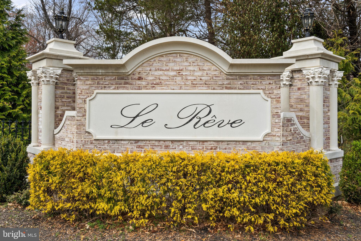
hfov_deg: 61.9
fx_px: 301
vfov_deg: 43.6
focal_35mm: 30
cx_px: 180
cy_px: 120
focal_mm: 30
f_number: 18
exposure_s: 1/100
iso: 200
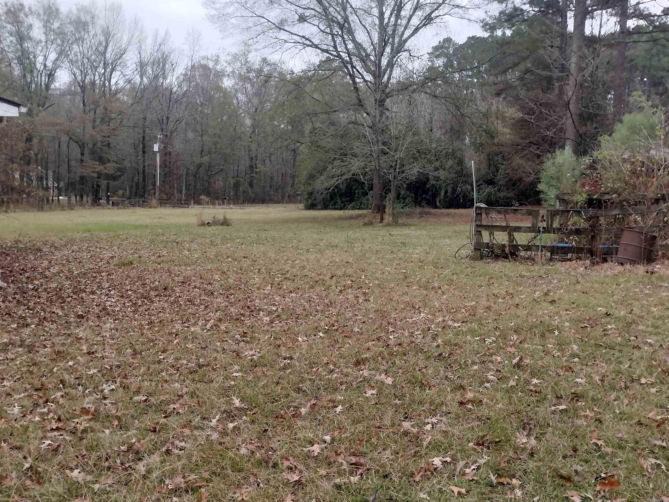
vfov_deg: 51.4
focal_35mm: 27
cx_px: 334
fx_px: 522
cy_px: 251
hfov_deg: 65.3
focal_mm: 4.71
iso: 100
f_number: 1.7
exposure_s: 1/276
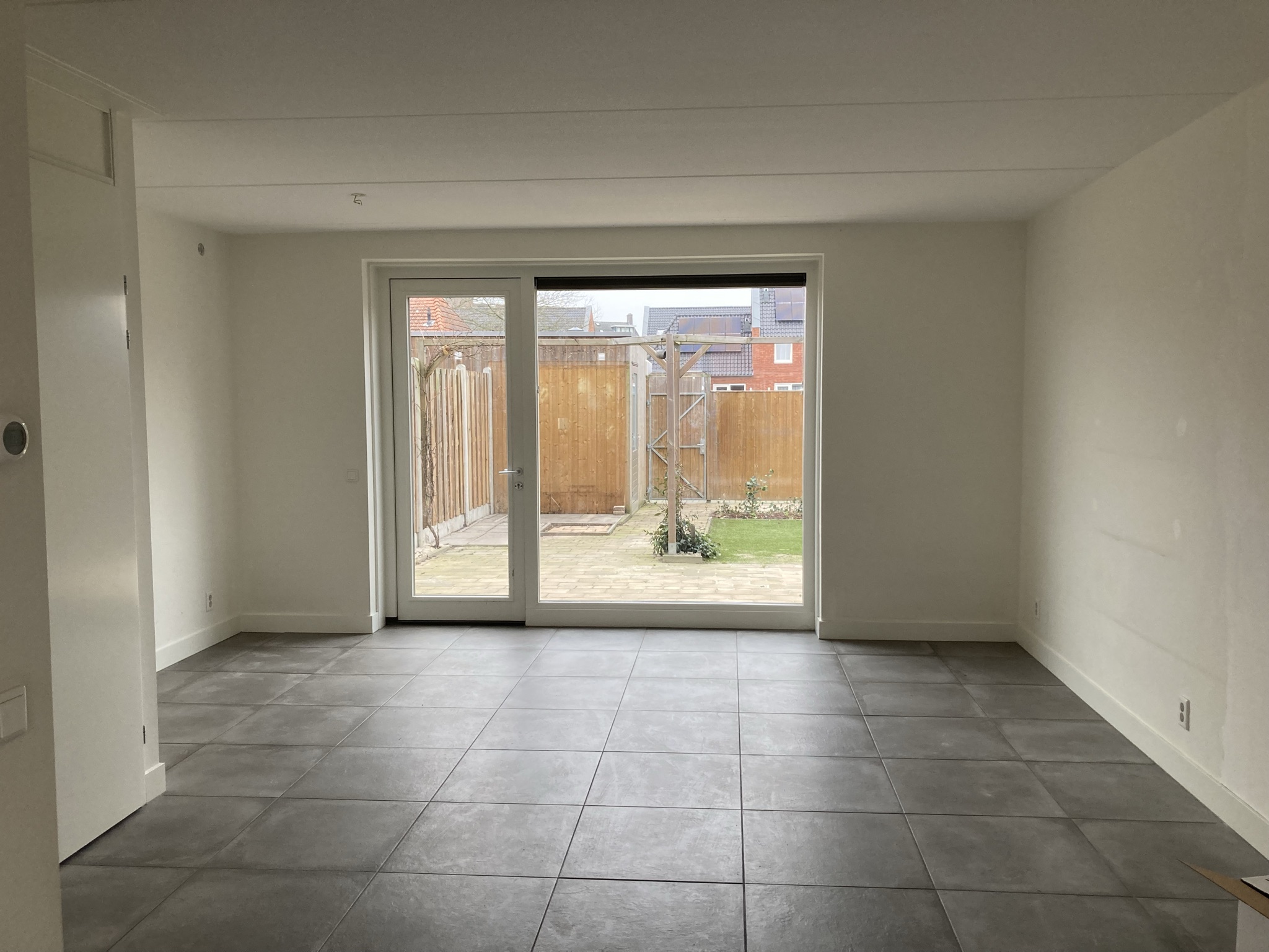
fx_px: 1026
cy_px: 476
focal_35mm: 28
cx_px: 634
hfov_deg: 63.4
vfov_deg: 49.7
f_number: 1.8
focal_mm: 3.99
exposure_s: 1/121
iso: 80
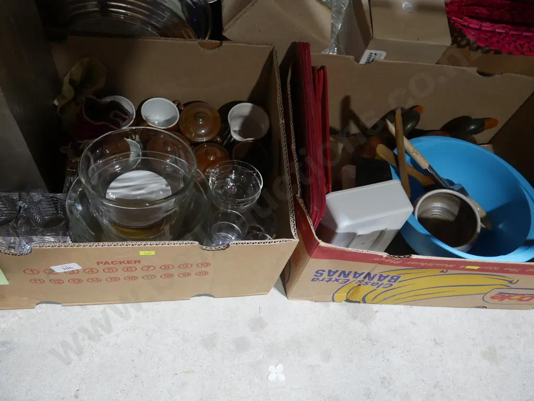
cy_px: 200
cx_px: 267
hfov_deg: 56.8
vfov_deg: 44.2
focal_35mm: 32
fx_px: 494
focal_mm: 16
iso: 400
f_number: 3.6
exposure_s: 1/60
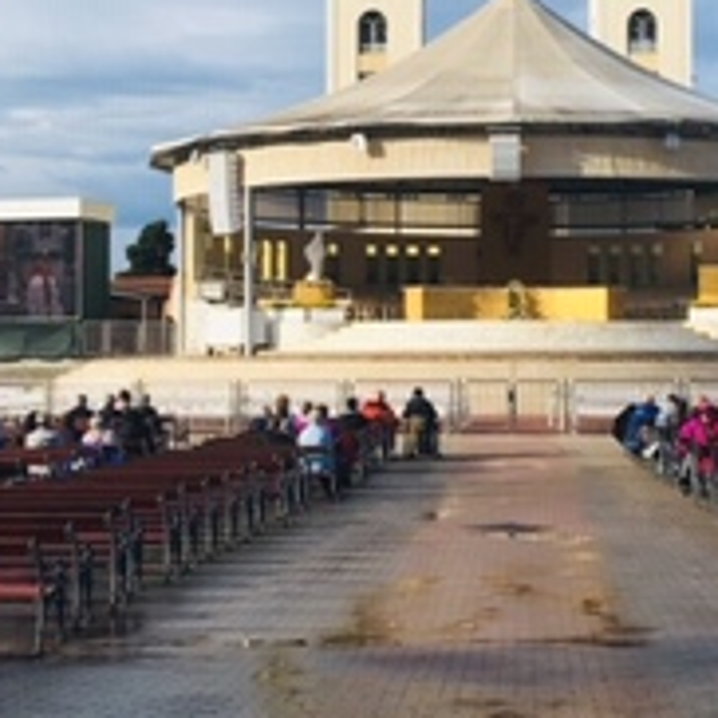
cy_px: 268
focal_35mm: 90
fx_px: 2112
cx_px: 446
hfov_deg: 19.3
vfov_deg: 19.3
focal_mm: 4.15
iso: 25
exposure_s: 1/1183
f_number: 2.2
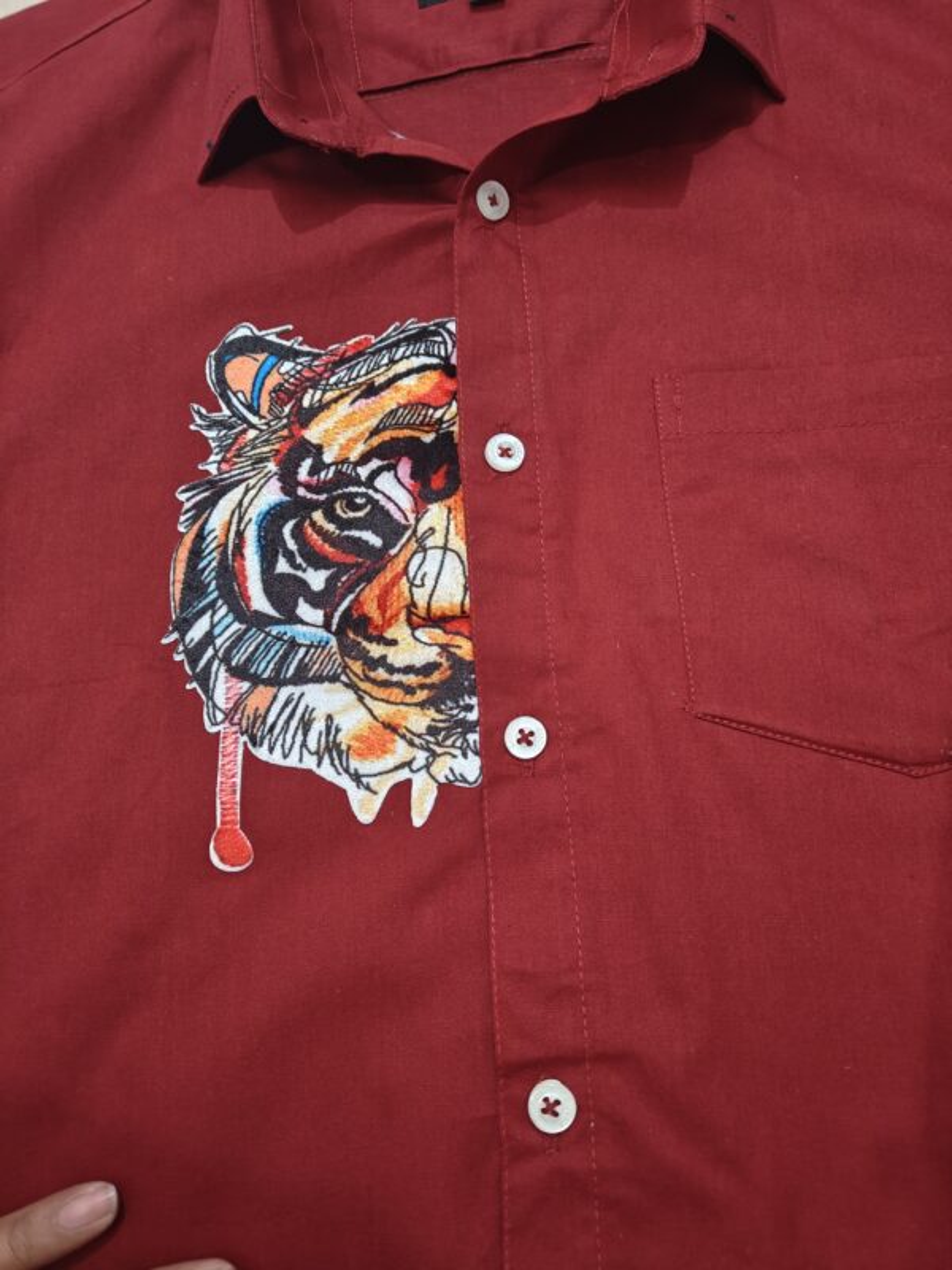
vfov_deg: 71.6
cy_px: 635
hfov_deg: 56.8
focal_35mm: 24
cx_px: 476
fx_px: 880
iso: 1250
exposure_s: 1/33
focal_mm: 5.59
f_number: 1.8
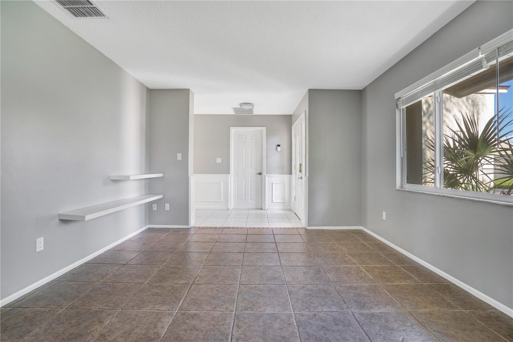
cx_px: 256
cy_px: 171
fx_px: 228
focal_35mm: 16
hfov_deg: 96.7
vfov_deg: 73.7
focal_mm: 16
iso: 640
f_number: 7.1
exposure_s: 1/30
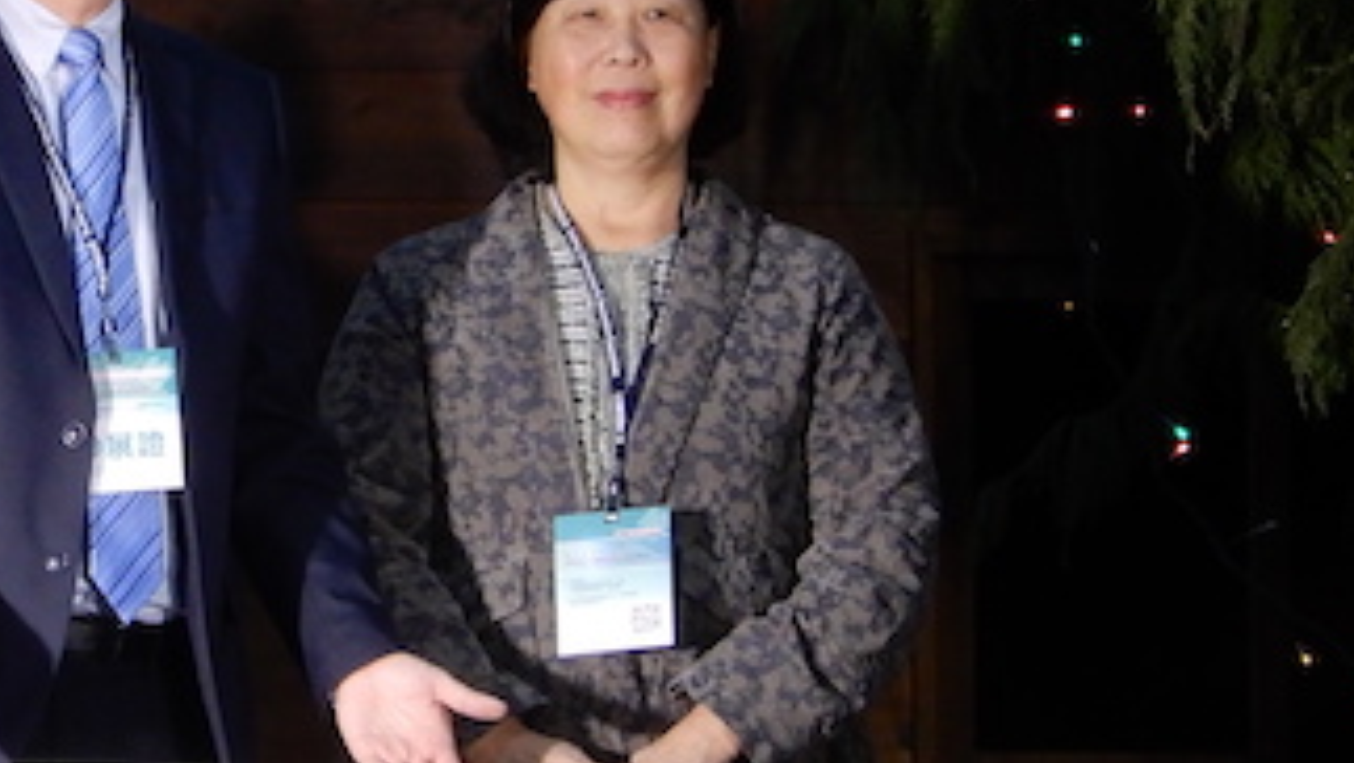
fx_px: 11637
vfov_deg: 3.8
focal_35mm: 324
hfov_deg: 6.6
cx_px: 201
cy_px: 516
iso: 400
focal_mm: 21.4
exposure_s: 1/60
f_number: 5
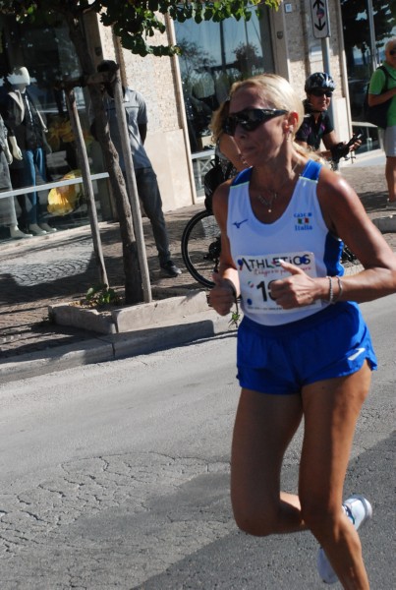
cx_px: 198
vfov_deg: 25.9
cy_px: 295
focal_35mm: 78
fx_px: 1280
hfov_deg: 17.6
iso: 1000
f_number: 7.1
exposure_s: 1/2000
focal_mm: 52
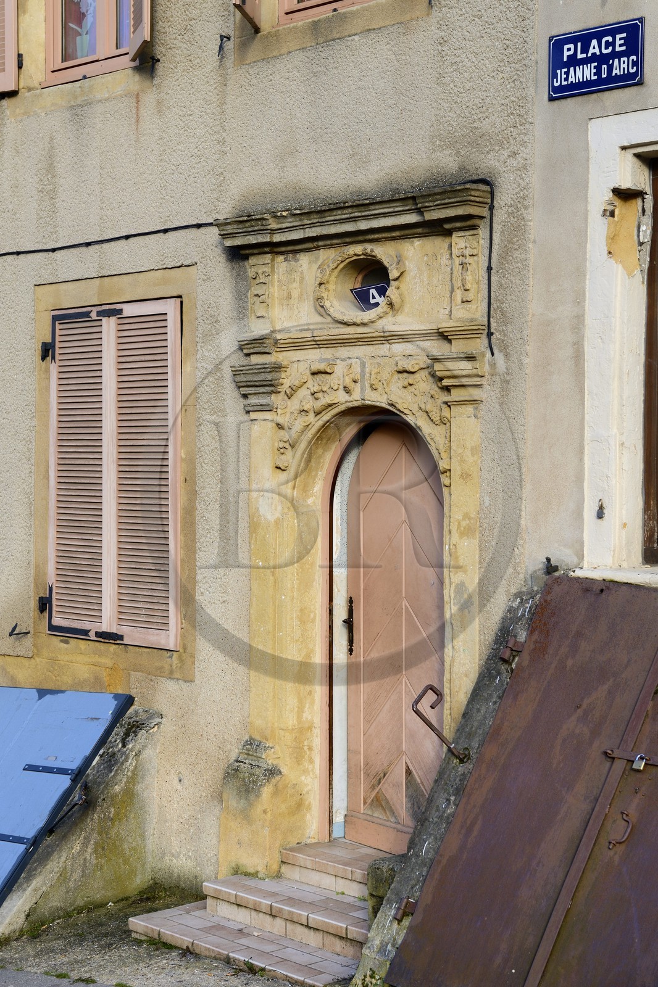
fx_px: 1591
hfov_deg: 23.4
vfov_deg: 34.5
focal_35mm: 58
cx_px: 329
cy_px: 494
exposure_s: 1/200
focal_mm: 58
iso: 200
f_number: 8
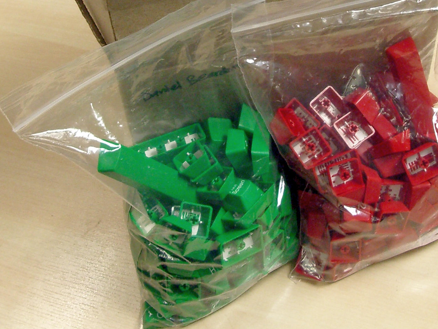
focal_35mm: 75
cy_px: 45
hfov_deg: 26.0
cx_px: 253
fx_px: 949
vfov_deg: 19.4
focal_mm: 6.8
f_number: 2.8
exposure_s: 1/30
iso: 200
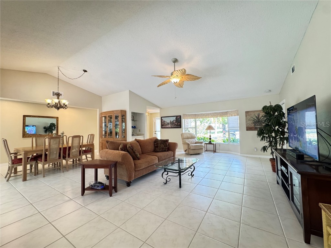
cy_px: 124
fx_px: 134
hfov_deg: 102.1
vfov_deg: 85.7
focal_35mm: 14
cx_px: 166
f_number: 2.2
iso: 320
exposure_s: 1/60
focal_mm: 2.22
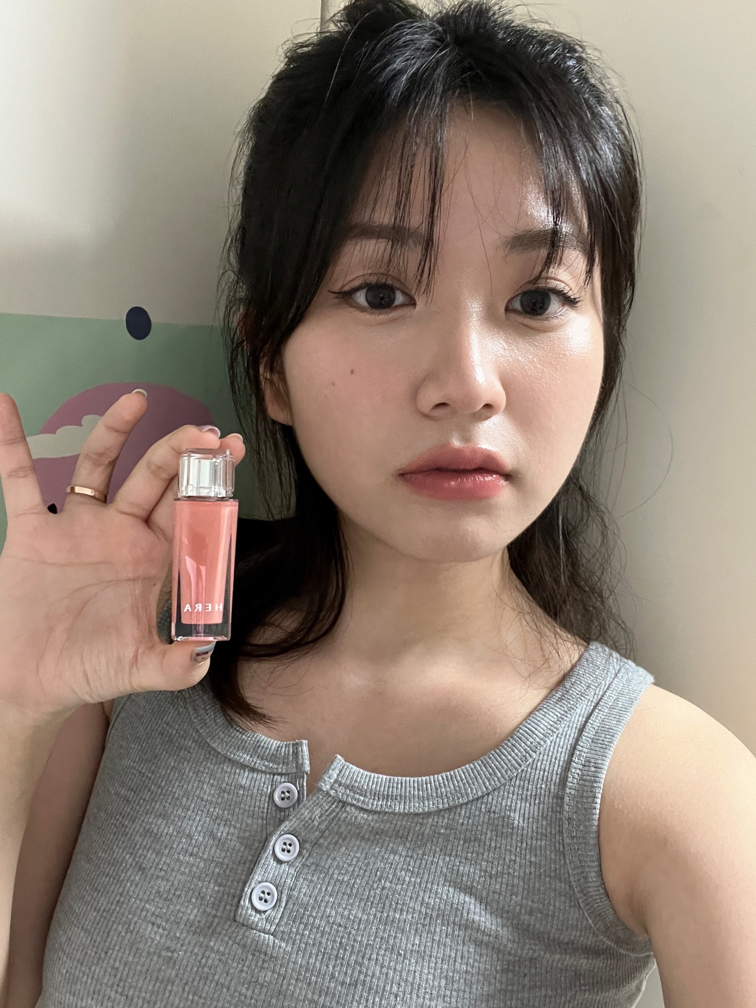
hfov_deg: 46.8
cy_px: 504
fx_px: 874
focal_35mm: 30
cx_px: 378
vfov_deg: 60.0
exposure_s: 1/56
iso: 400
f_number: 2.2
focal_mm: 2.71
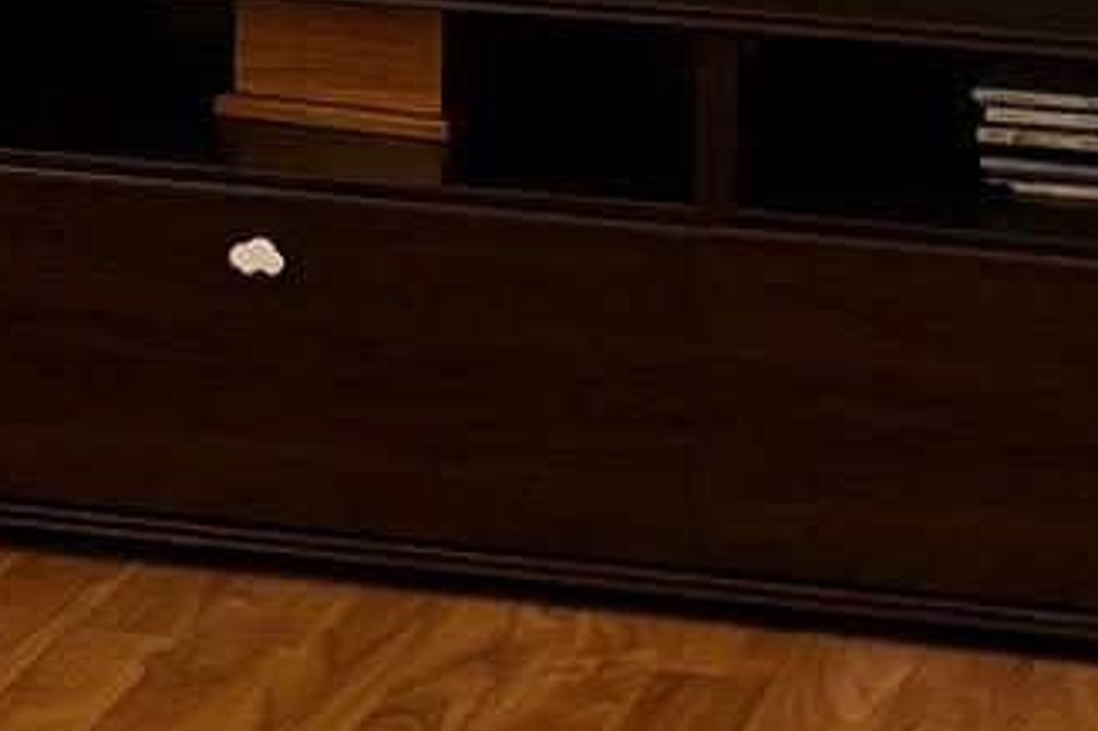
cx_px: 441
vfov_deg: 7.9
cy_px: -337
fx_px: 5182
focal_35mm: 170
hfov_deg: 12.1
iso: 200
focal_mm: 5.96
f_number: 1.6
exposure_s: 1/60
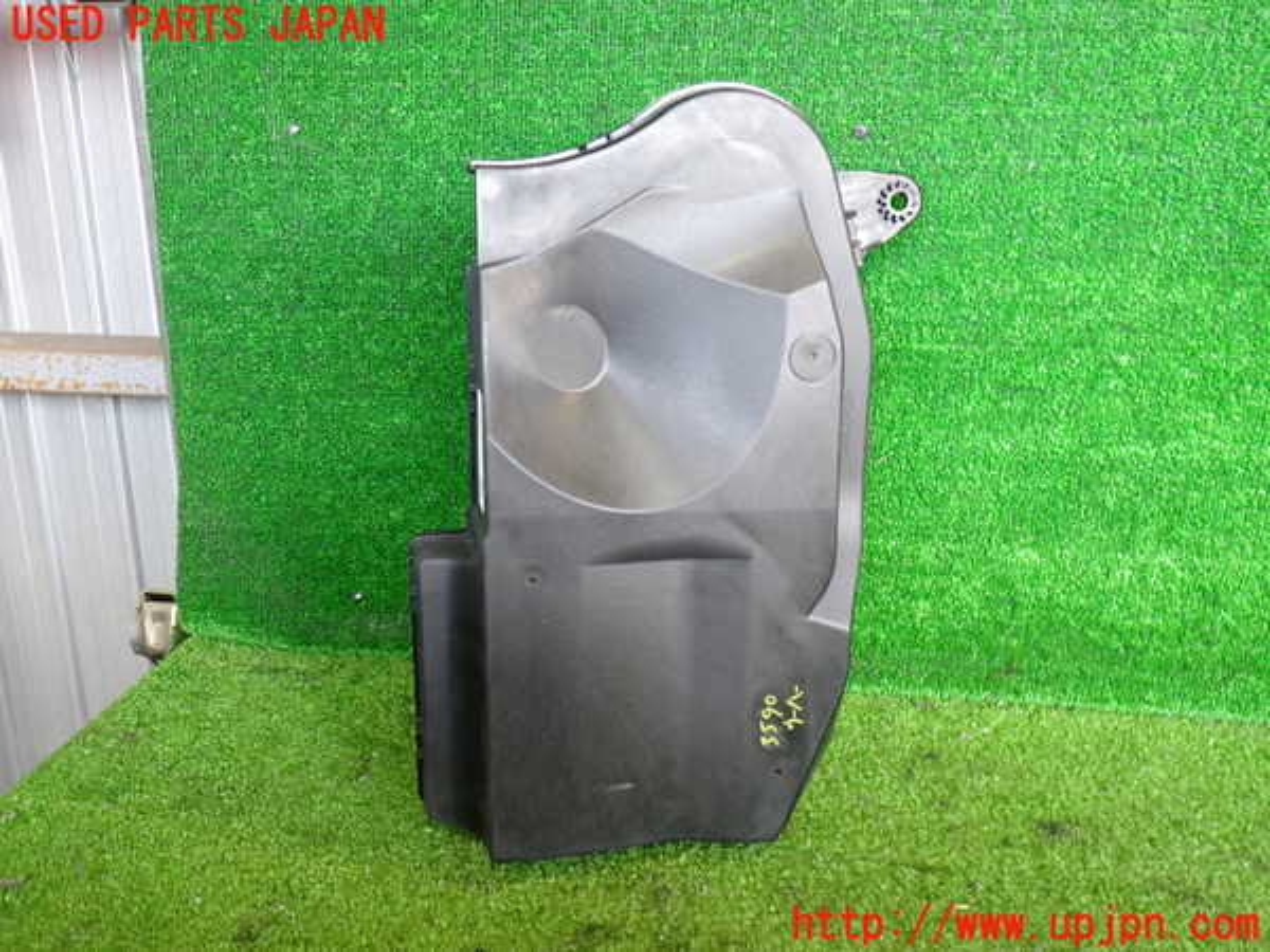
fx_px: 1101
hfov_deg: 60.0
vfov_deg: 46.8
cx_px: 635
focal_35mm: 30
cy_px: 476
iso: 320
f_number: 2.3
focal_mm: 5.4
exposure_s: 1/60
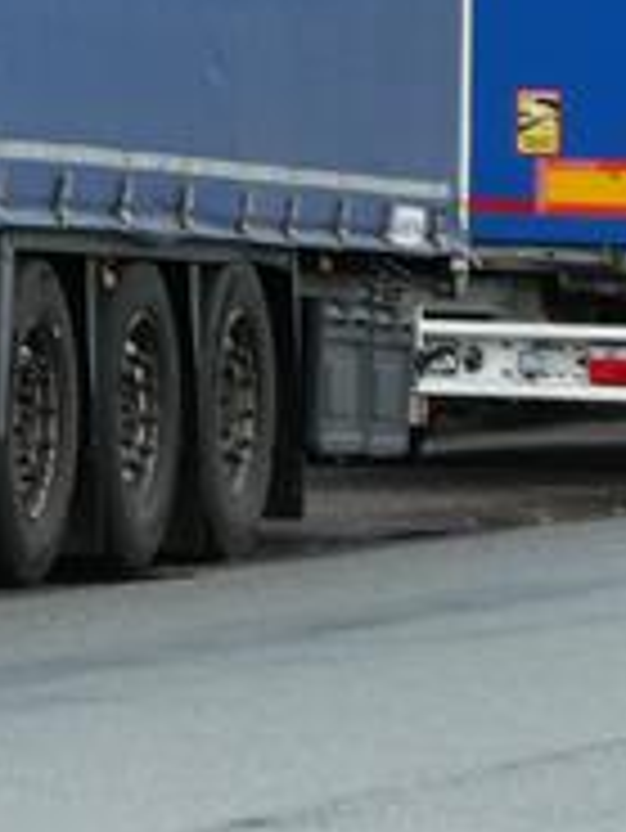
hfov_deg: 3.0
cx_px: -1067
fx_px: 11994
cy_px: -220
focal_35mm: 498
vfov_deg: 4.0
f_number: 5.1
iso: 80
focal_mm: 20.6
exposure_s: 1/125
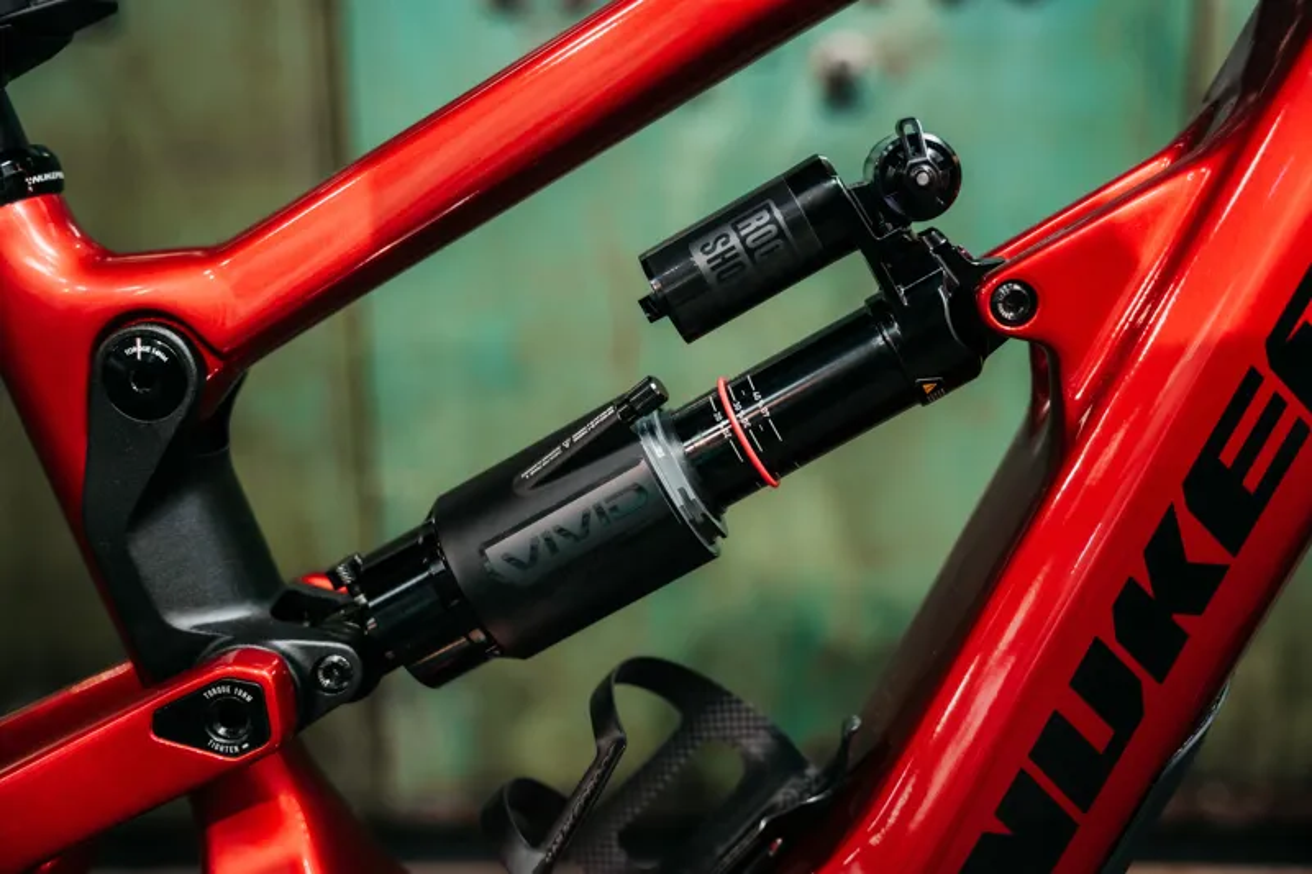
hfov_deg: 44.0
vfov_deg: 30.1
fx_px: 1625
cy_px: 437
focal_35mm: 45
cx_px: 656
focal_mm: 44.6
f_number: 2.8
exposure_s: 1/125
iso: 1600
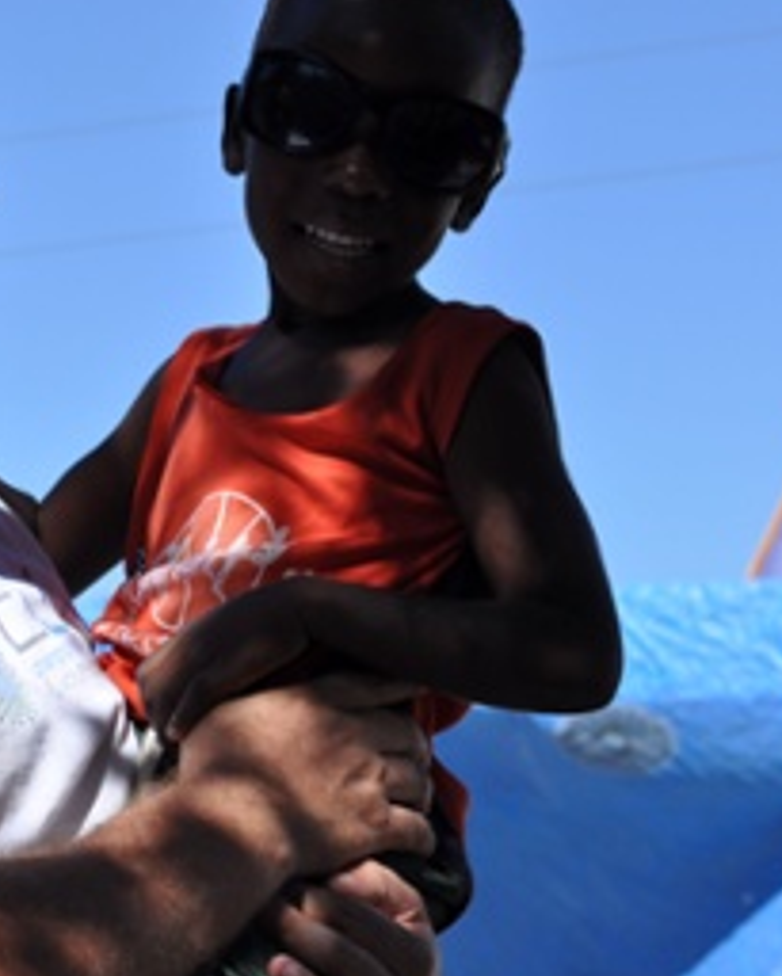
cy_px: 557
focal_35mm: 139
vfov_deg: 13.9
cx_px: 61
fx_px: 4014
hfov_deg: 11.1
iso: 200
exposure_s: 1/320
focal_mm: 55
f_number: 9
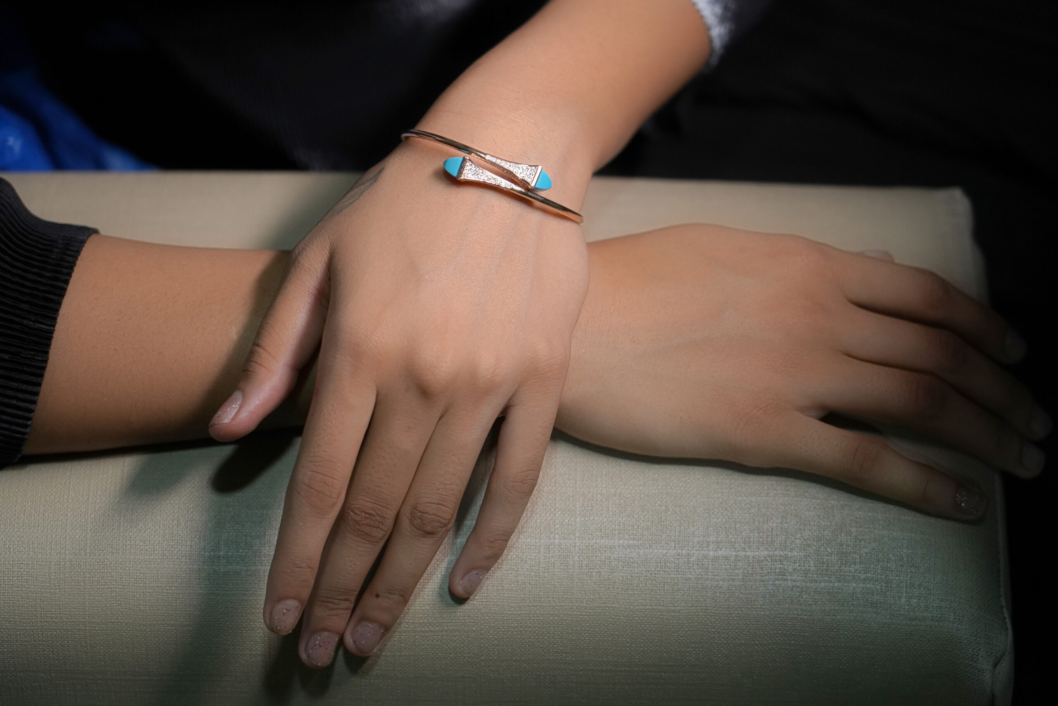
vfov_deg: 13.0
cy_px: 353
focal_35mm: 105
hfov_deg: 19.5
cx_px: 529
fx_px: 3086
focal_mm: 105
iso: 2000
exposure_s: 1/160
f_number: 4.5
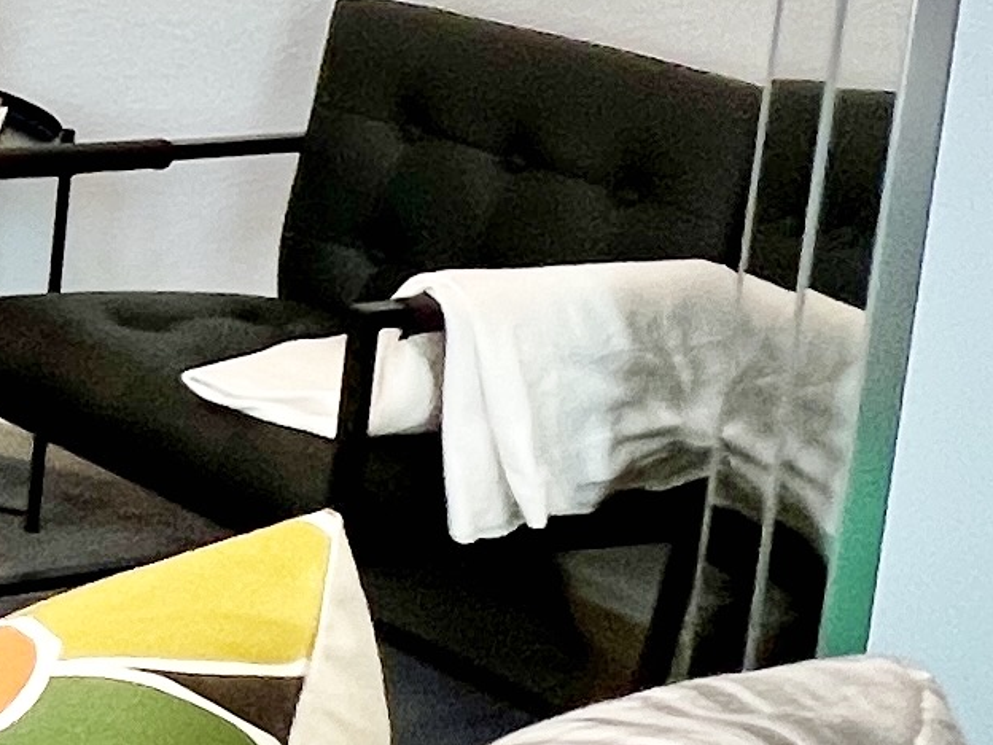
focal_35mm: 84
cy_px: -325
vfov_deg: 16.3
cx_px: -1168
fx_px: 2410
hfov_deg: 16.0
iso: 160
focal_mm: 1.57
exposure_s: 1/99
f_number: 1.8
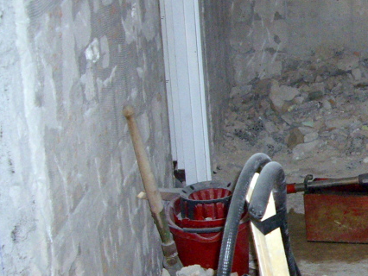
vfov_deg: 13.8
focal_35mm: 107
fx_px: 1138
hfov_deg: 17.3
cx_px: 473
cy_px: 142
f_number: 2.8
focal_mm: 7.9
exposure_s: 1/40
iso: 400
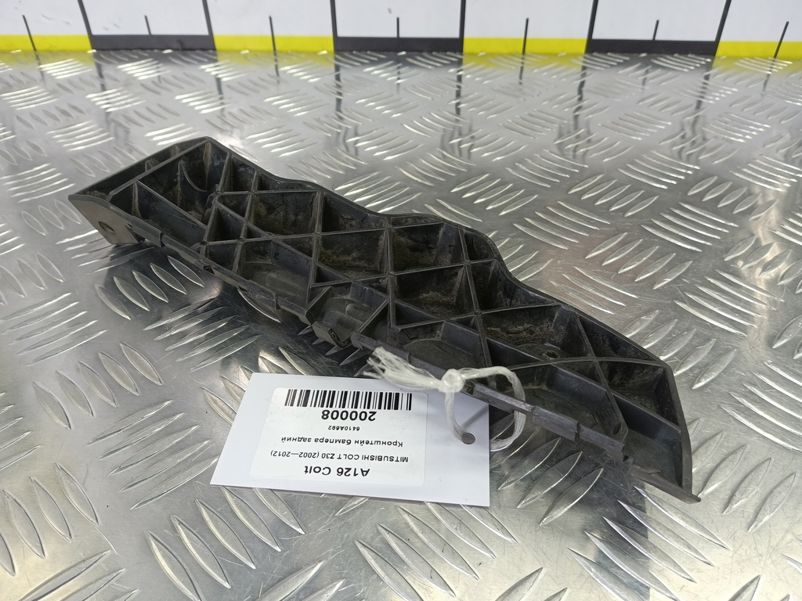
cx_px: 401
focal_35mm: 23
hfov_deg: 73.9
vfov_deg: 58.9
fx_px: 533
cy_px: 300
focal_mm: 4.11
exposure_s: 1/50
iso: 138
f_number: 1.6
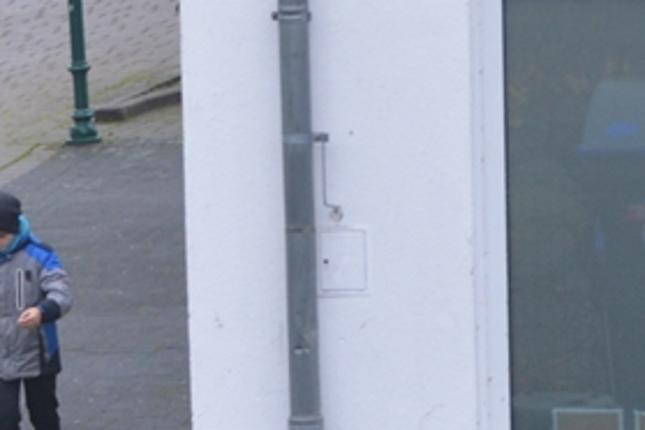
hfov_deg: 4.3
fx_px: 8490
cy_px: 387
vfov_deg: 2.9
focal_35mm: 474
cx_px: -714
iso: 400
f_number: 5
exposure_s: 1/60
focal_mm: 55
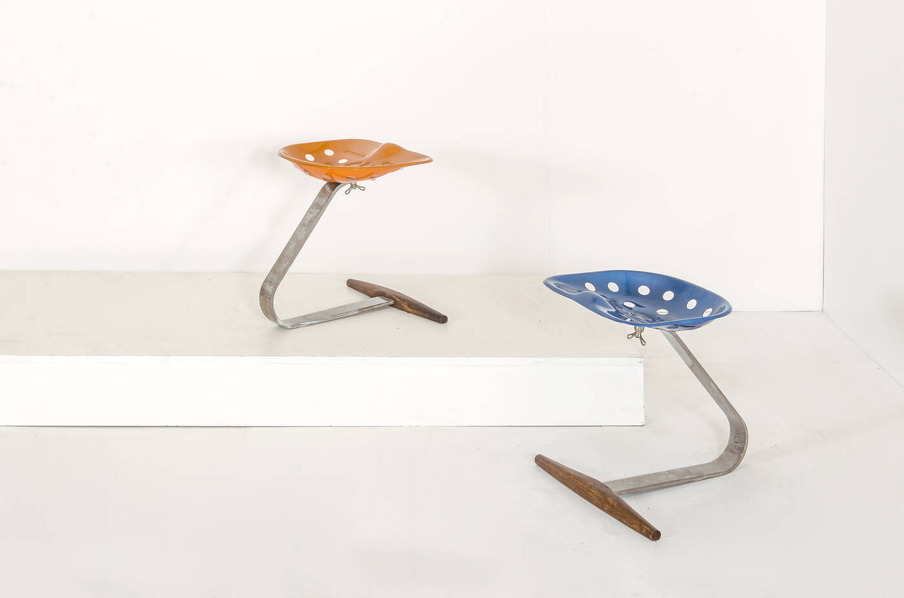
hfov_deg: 37.9
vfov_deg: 25.6
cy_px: 299
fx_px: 1315
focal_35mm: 52
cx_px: 452
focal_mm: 35
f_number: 16
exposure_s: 1/200
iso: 100
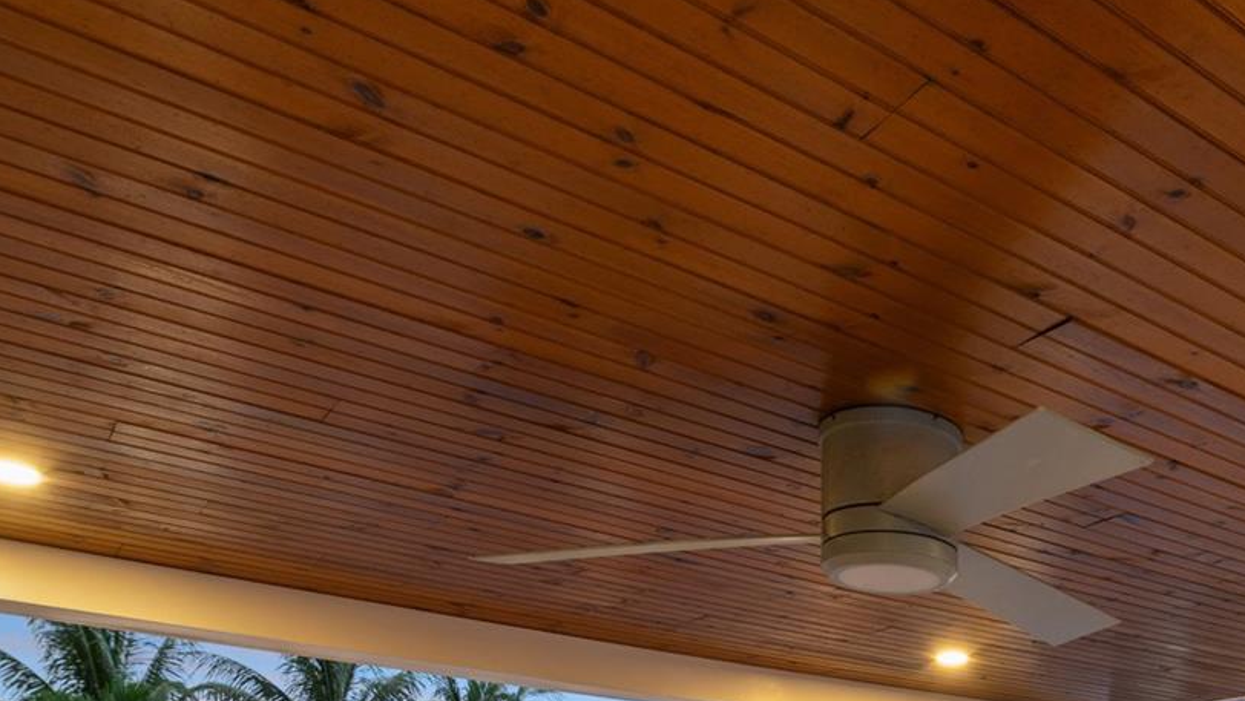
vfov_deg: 26.1
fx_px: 1222
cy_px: 967
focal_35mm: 37
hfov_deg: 50.4
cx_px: 1017
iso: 250
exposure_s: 2
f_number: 7.1
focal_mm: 14
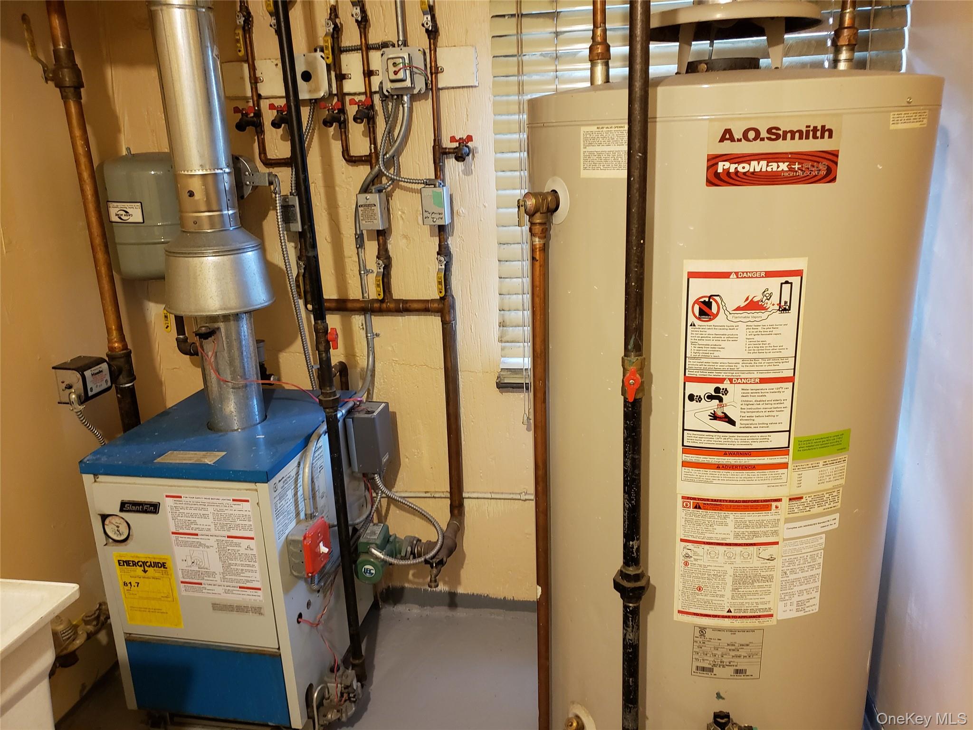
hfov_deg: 67.3
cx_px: 486
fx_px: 731
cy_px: 365
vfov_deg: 53.1
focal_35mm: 26
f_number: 1.5
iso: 250
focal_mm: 4.3
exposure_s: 1/17
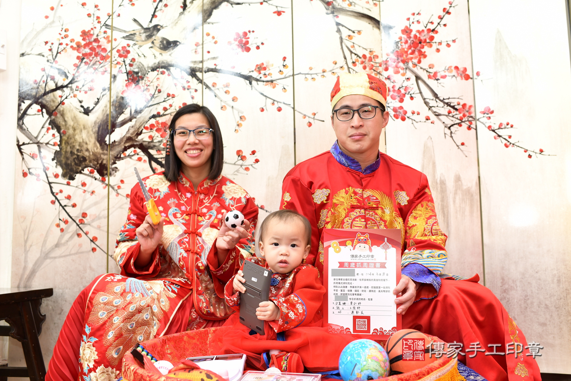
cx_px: 286
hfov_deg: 54.4
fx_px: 555
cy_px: 190
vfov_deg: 37.9
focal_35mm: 35
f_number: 4.5
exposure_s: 1/200
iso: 800
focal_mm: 35
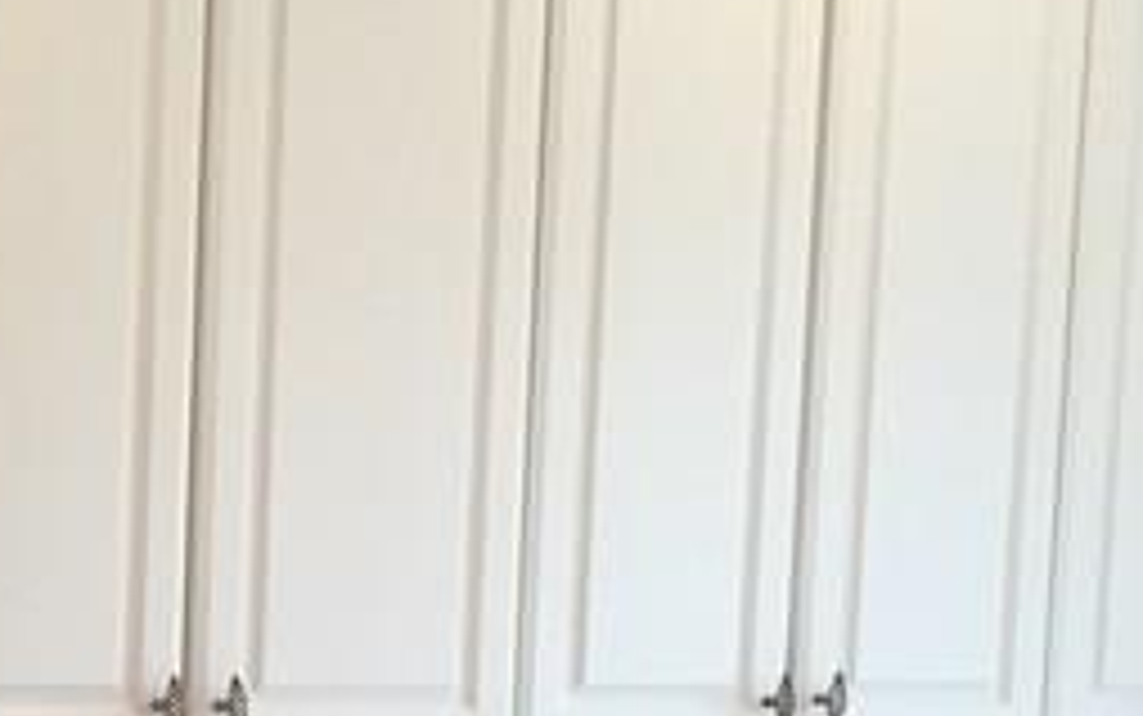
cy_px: 1225
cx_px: -500
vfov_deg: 10.1
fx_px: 3864
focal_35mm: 124
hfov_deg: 15.7
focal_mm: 4.15
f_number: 2.2
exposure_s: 1/30
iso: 32
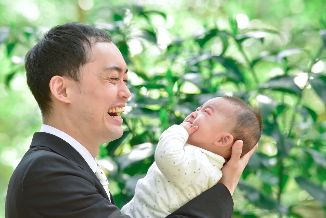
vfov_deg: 6.9
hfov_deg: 10.3
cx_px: 163
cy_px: 109
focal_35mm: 200
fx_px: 1812
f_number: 5.6
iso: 2000
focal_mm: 200
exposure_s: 1/320
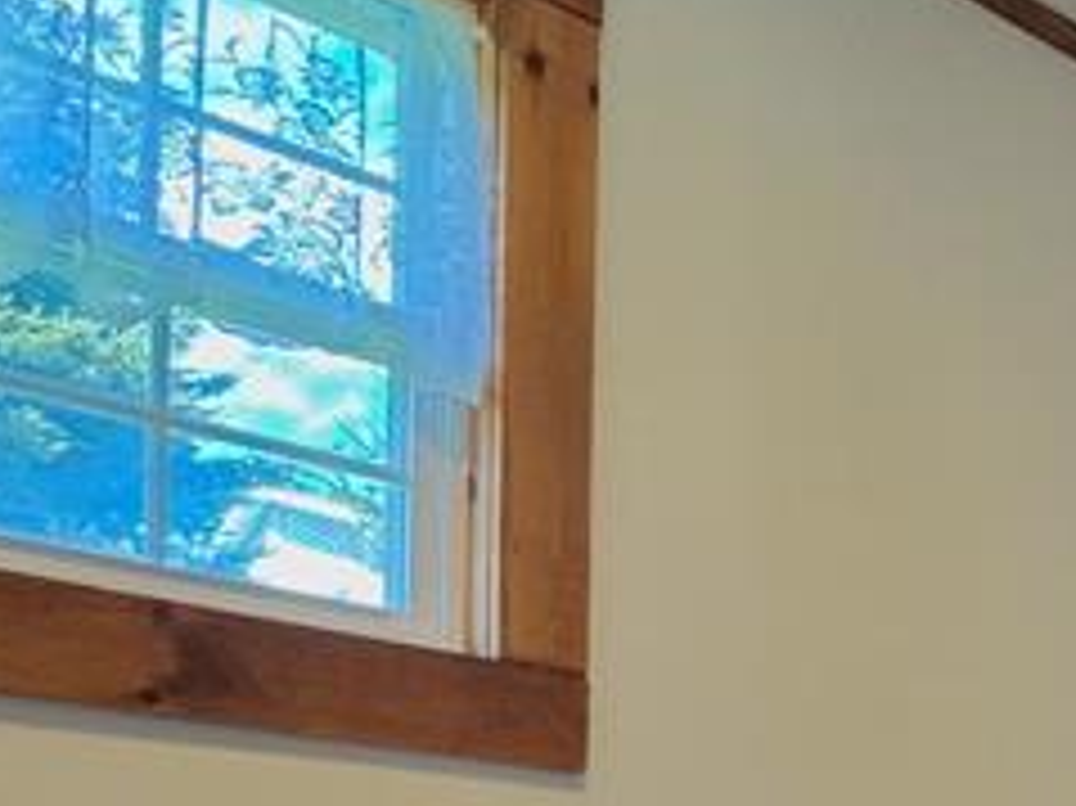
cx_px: 1270
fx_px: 1864
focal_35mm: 60
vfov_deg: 21.9
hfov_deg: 28.3
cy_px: 1058
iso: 160
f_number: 2.2
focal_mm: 2.22
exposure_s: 1/99
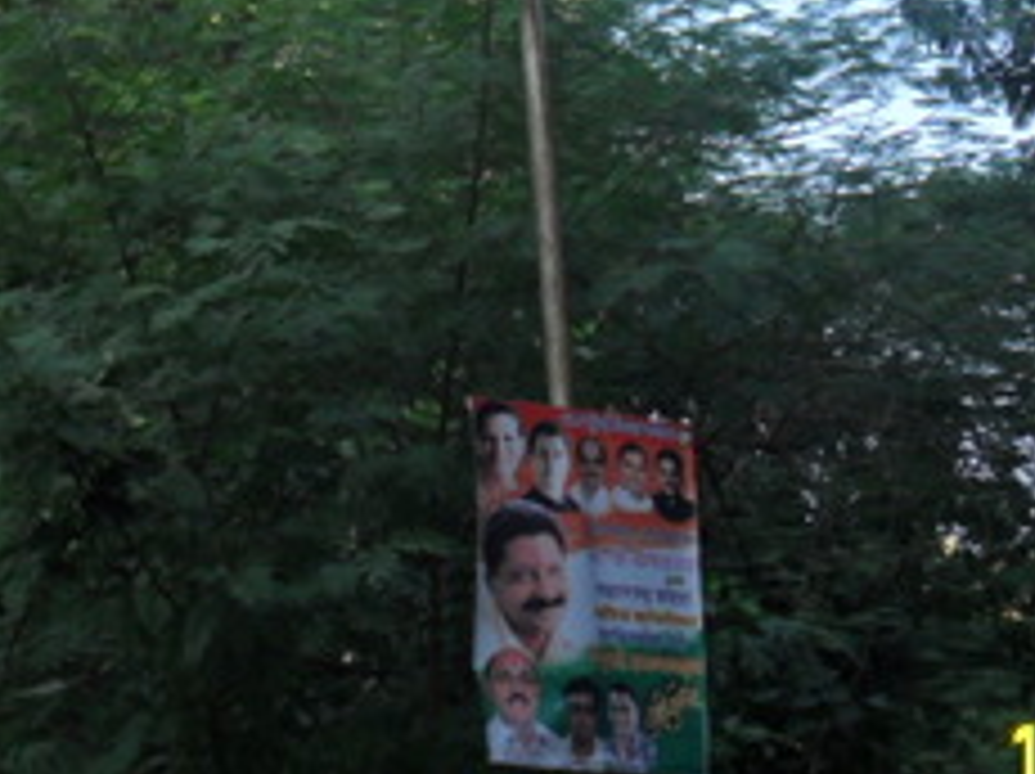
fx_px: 3076
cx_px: 140
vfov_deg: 14.0
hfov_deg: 18.8
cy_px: -122
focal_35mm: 103
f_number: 4
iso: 100
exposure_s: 1/125
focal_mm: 6.6
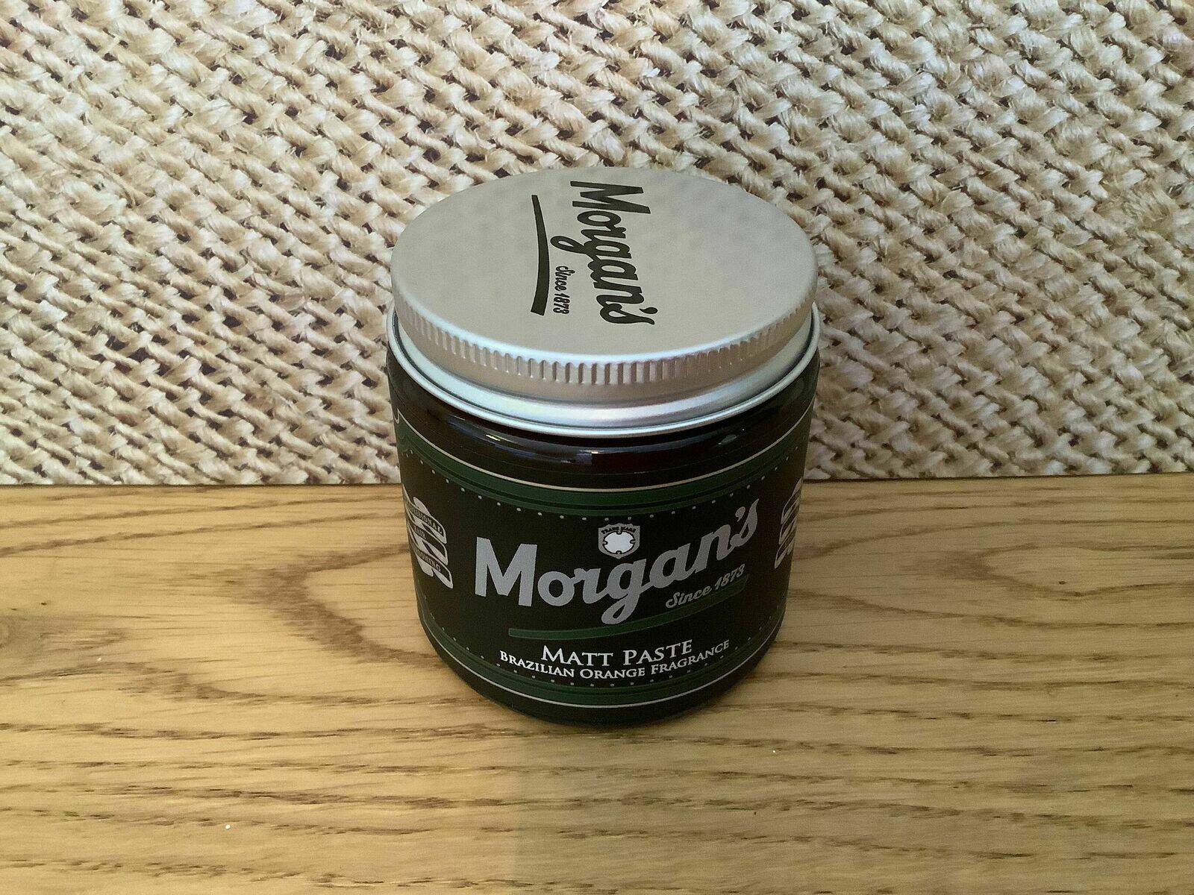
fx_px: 1069
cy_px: 448
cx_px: 597
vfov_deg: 45.4
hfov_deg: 58.4
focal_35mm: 31
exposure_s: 1/25
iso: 500
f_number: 2.4
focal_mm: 3.3
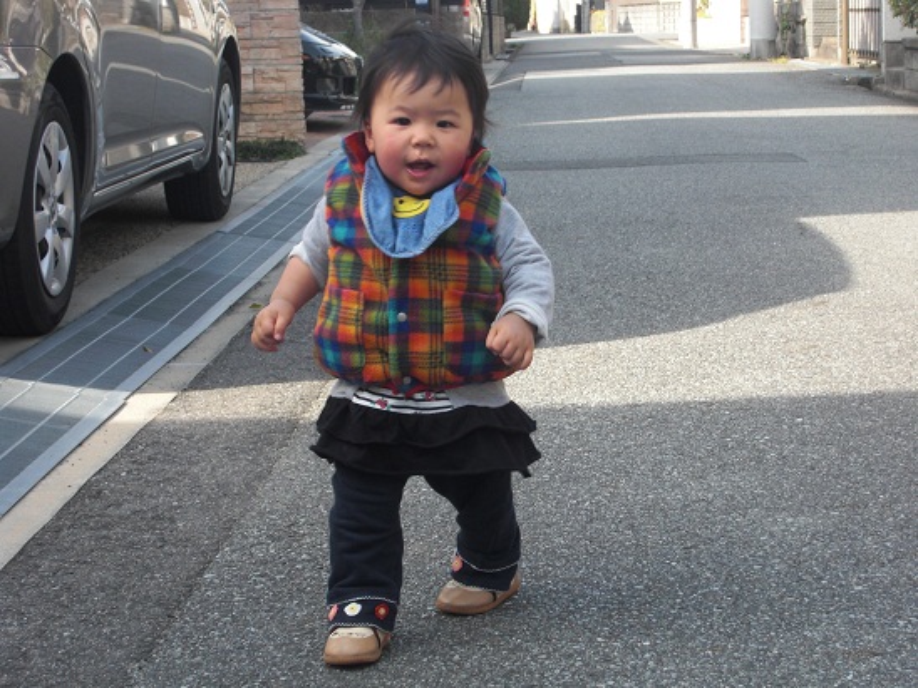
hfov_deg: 24.7
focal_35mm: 79
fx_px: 2095
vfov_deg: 18.7
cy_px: 344
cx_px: 459
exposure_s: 1/80
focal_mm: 13.9
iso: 50
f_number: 4.6
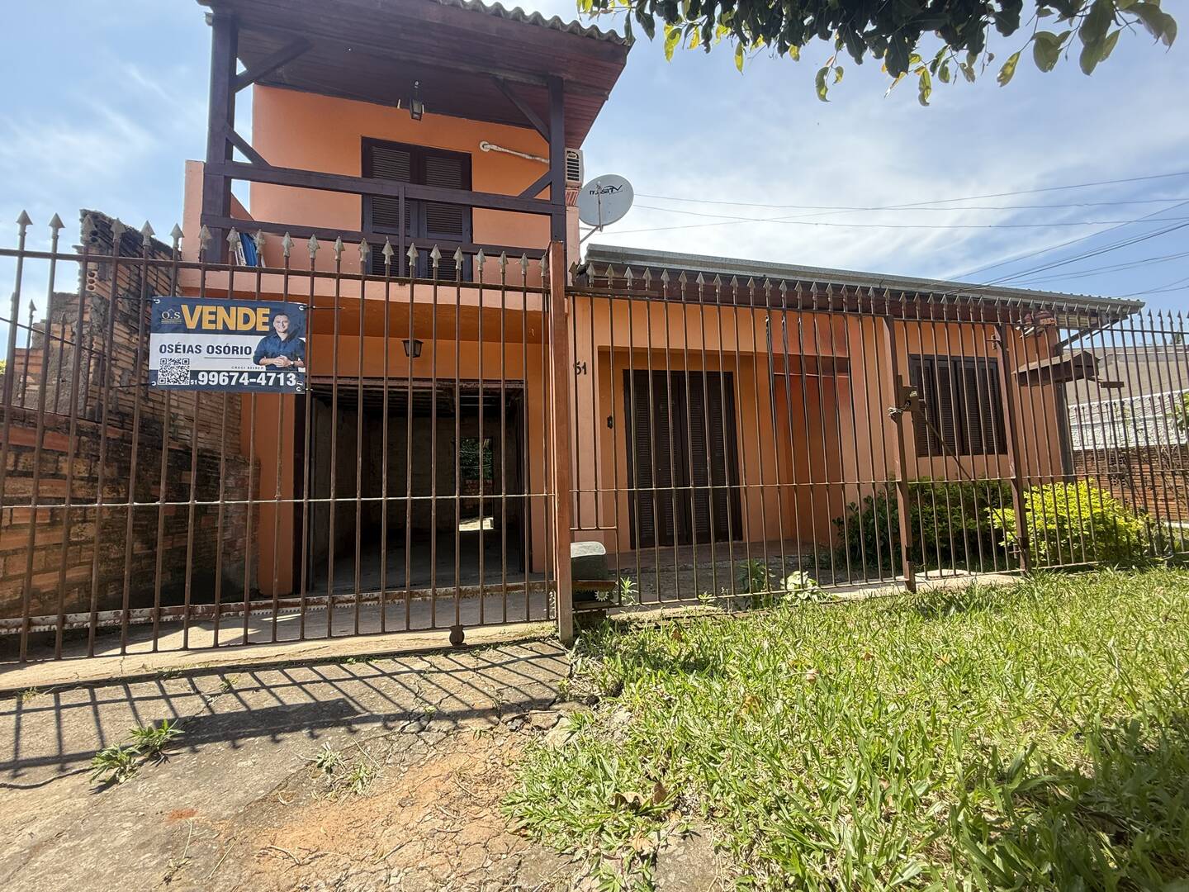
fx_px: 481
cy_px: 446
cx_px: 594
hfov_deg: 102.1
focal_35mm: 14
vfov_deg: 85.7
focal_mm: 2.22
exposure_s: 1/333
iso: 64
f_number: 2.2
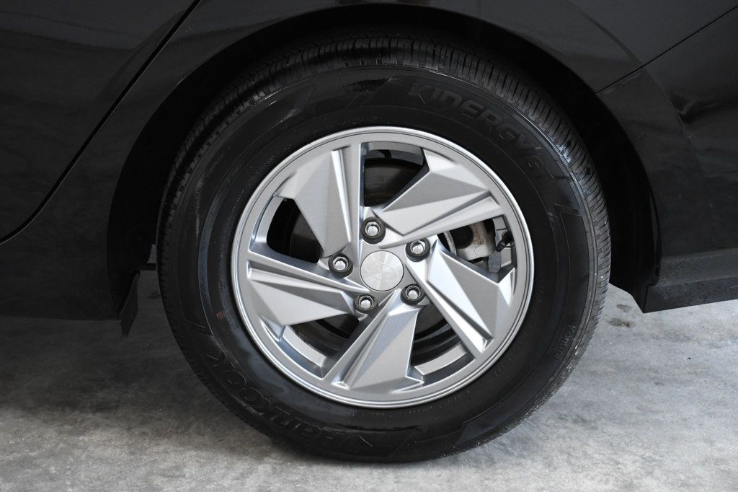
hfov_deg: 28.1
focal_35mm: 72
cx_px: 369
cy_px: 246
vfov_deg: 18.9
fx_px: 1475
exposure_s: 1/250
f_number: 8
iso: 2500
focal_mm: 48
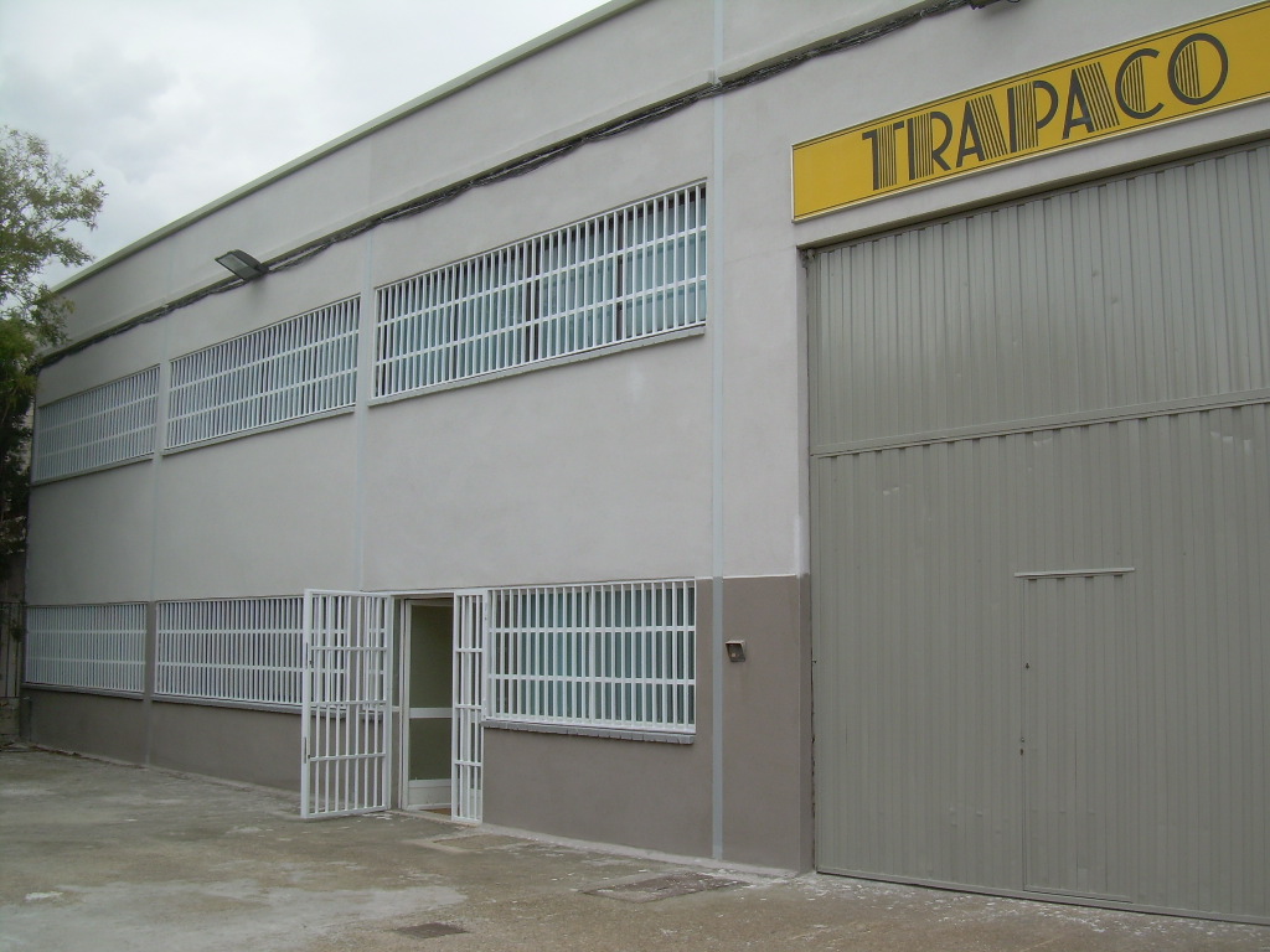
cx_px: 635
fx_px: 1394
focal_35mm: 38
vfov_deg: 37.7
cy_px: 476
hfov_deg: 49.0
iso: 50
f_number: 4.6
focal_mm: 6.3
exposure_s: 1/193
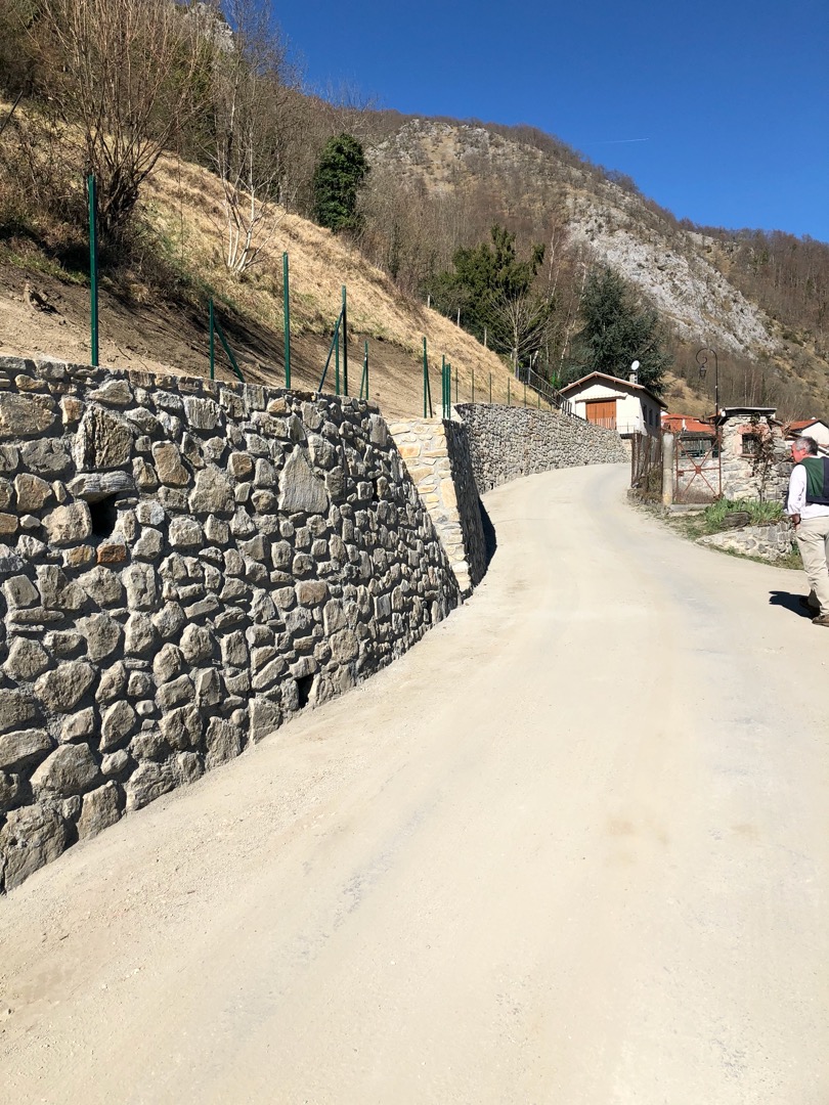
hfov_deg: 49.7
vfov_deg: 63.4
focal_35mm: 28
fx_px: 894
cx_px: 414
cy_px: 552
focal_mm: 4
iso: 20
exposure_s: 1/2667
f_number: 1.8
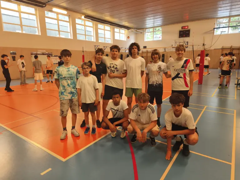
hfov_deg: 73.9
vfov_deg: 58.9
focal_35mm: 23
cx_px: 120
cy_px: 90
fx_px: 159
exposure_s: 1/100
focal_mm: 5.35
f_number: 1.7
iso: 200
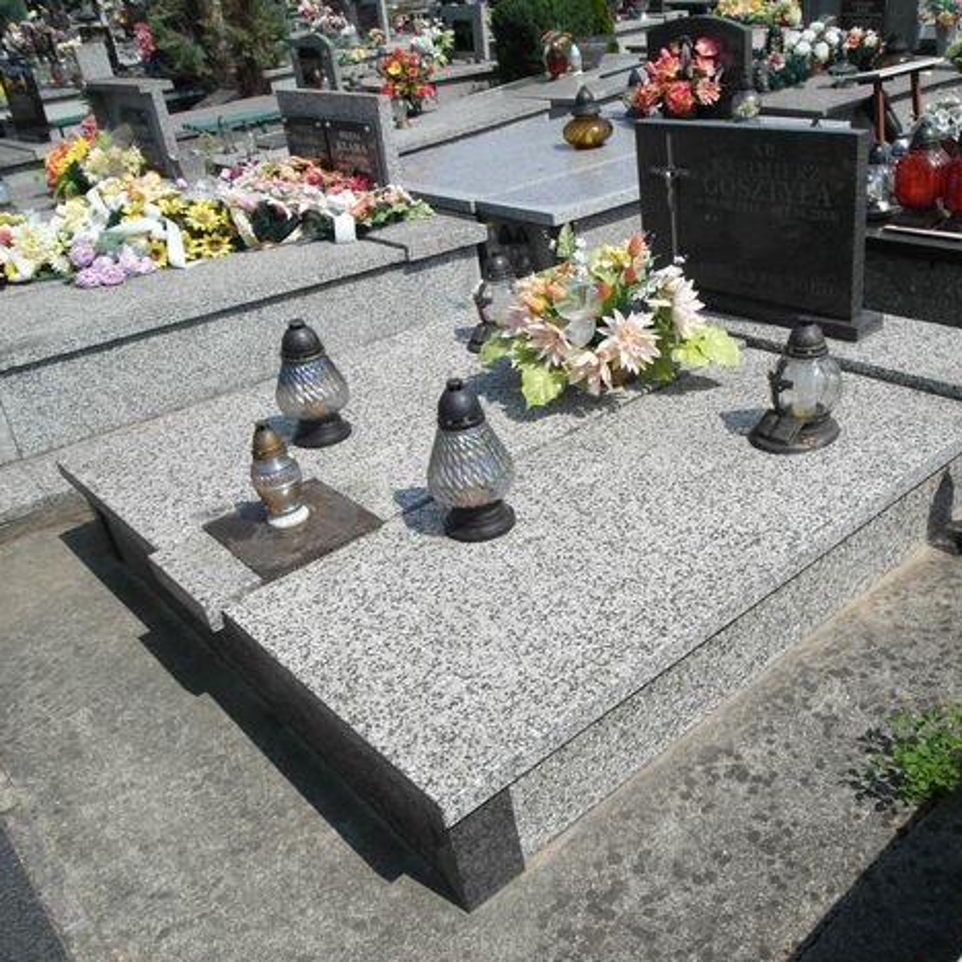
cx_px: 588
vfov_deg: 55.6
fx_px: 912
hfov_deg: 55.1
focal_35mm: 29
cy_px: 491
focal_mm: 5.2
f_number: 4.4
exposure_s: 1/750
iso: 80
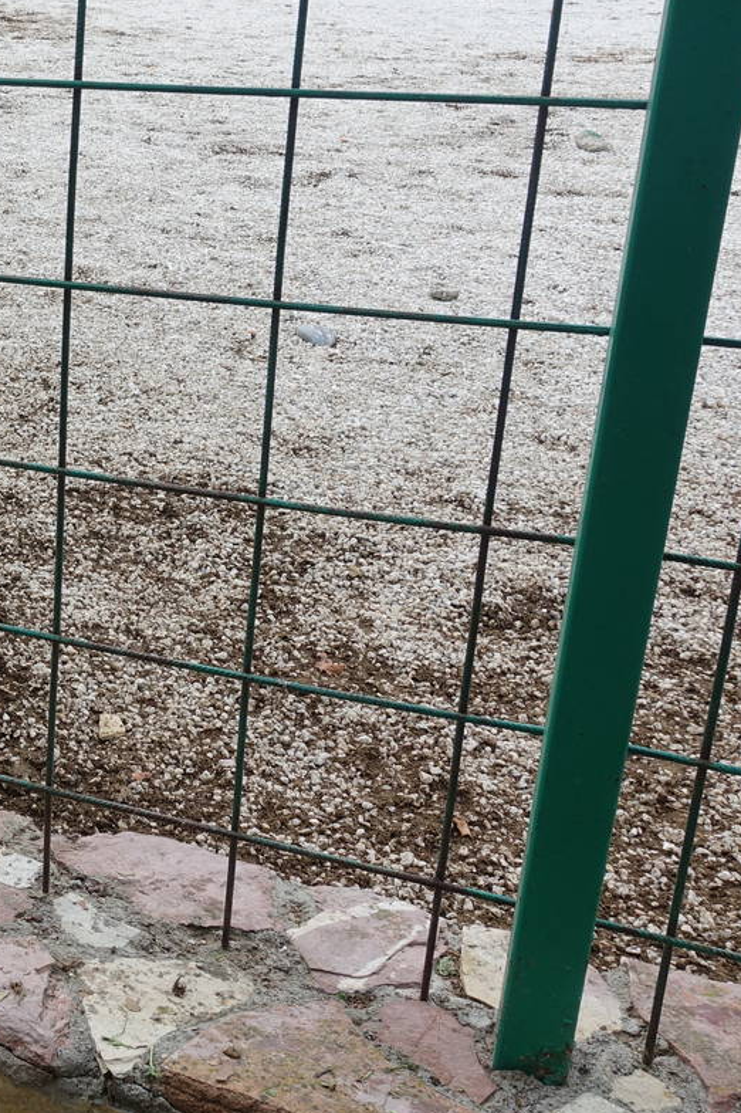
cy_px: 380
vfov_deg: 39.9
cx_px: -223
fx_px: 1514
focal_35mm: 49
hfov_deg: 24.1
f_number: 5.6
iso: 125
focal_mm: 8.8
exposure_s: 1/100
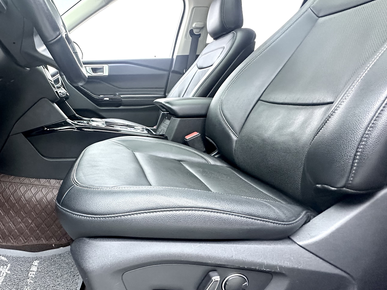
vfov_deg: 61.0
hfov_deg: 72.5
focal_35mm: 22
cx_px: 110
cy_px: 155
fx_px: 246
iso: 500
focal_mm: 2.22
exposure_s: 1/50
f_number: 2.2
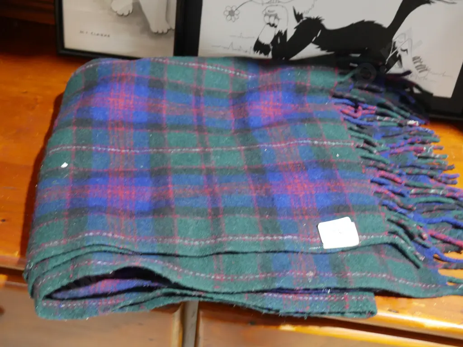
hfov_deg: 42.9
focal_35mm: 44
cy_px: 174
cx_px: 232
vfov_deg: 32.9
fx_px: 589
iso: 2000
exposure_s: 1/60
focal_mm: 22
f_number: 4.7
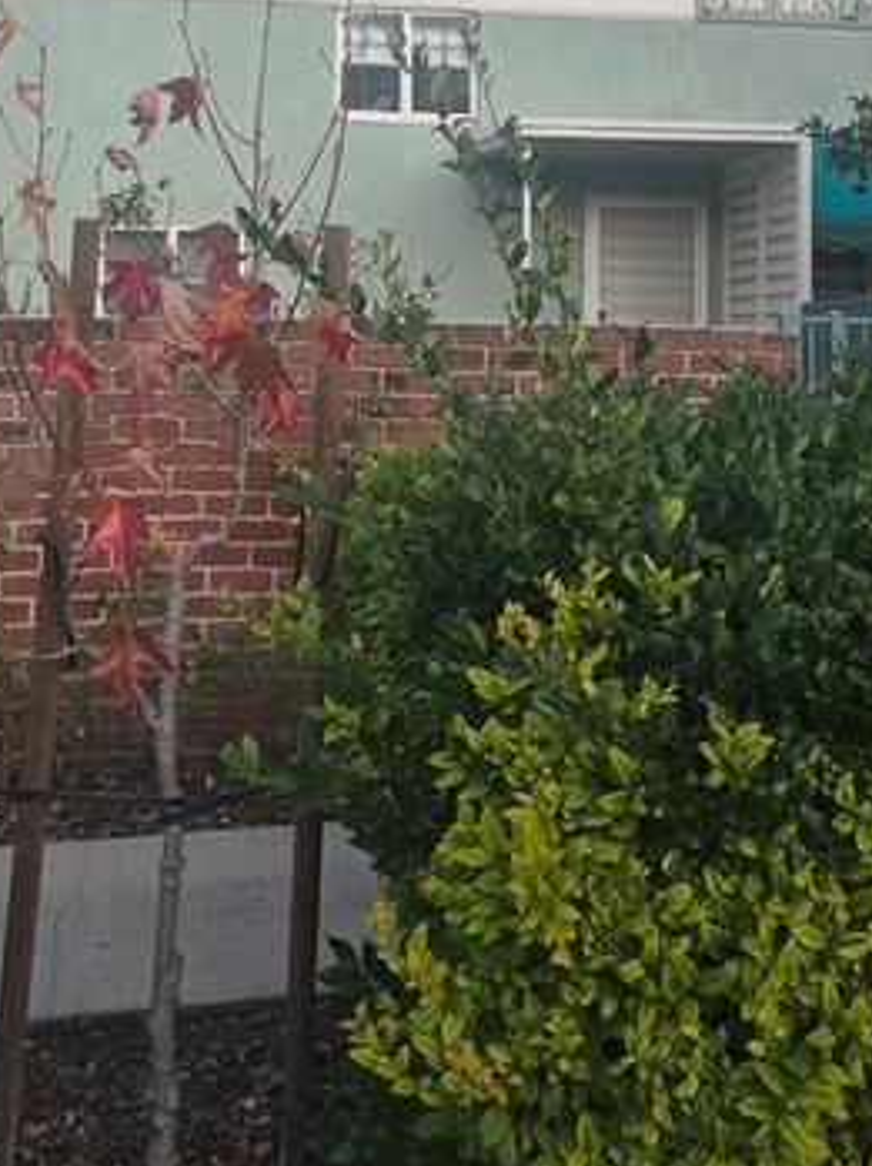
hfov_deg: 32.7
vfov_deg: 41.6
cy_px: 279
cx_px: 357
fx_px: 1481
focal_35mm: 44
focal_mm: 5.4
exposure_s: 1/180
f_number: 1.8
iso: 200
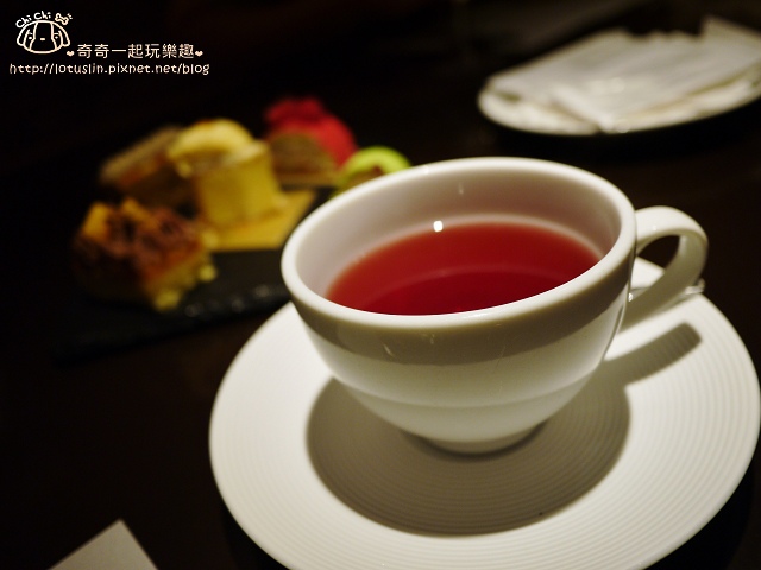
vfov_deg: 49.7
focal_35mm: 28
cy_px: 285
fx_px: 616
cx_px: 380
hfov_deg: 63.4
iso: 125
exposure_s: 1/60
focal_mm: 14
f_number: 2.5
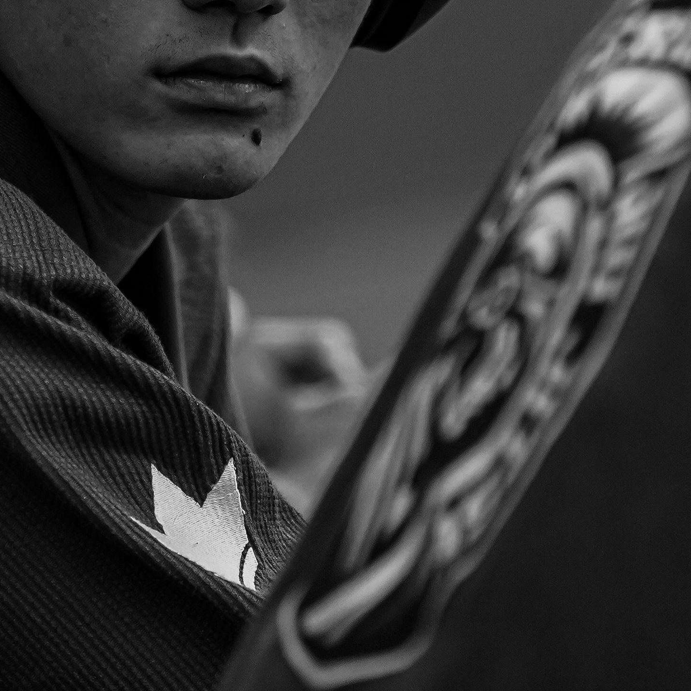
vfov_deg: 4.1
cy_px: 34
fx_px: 9734
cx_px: 181
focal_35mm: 431
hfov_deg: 4.1
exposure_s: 1/640
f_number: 2.8
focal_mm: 125
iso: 1600
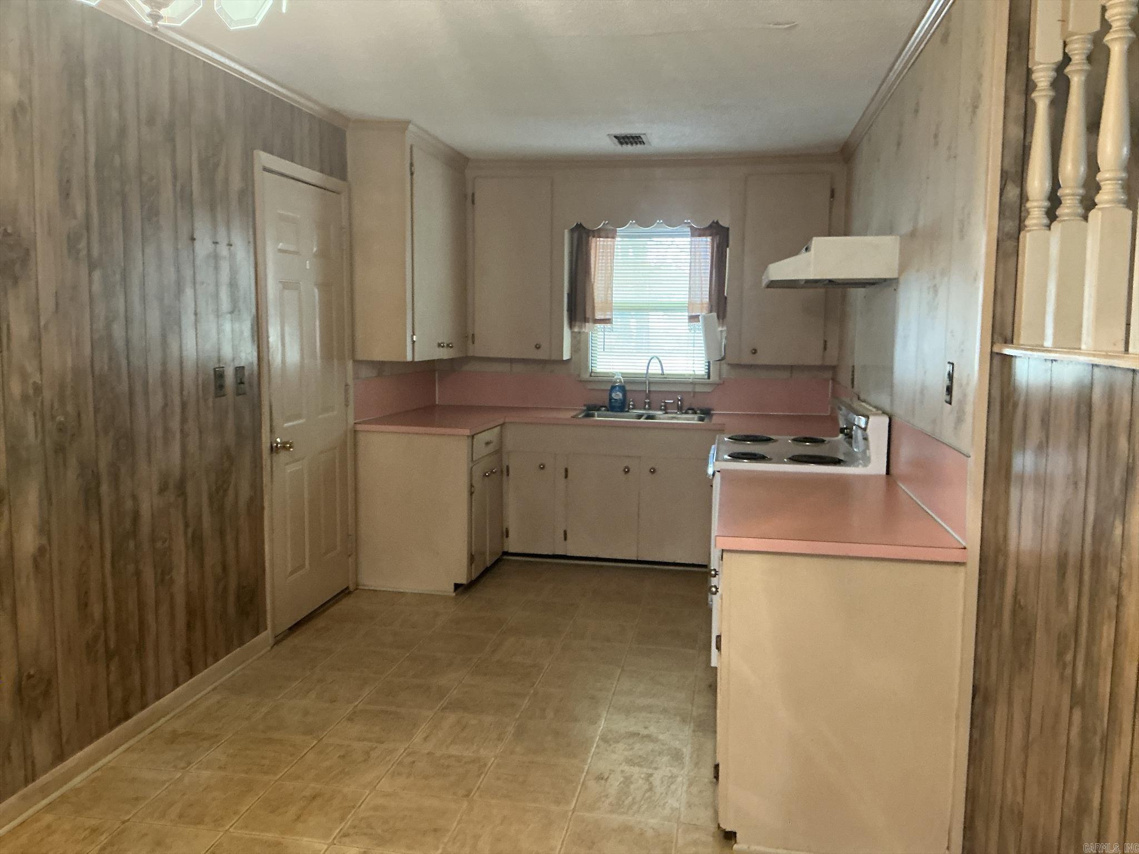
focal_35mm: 28
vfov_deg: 49.7
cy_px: 427
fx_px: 921
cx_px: 570
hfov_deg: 63.4
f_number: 1.8
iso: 250
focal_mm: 3
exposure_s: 1/40
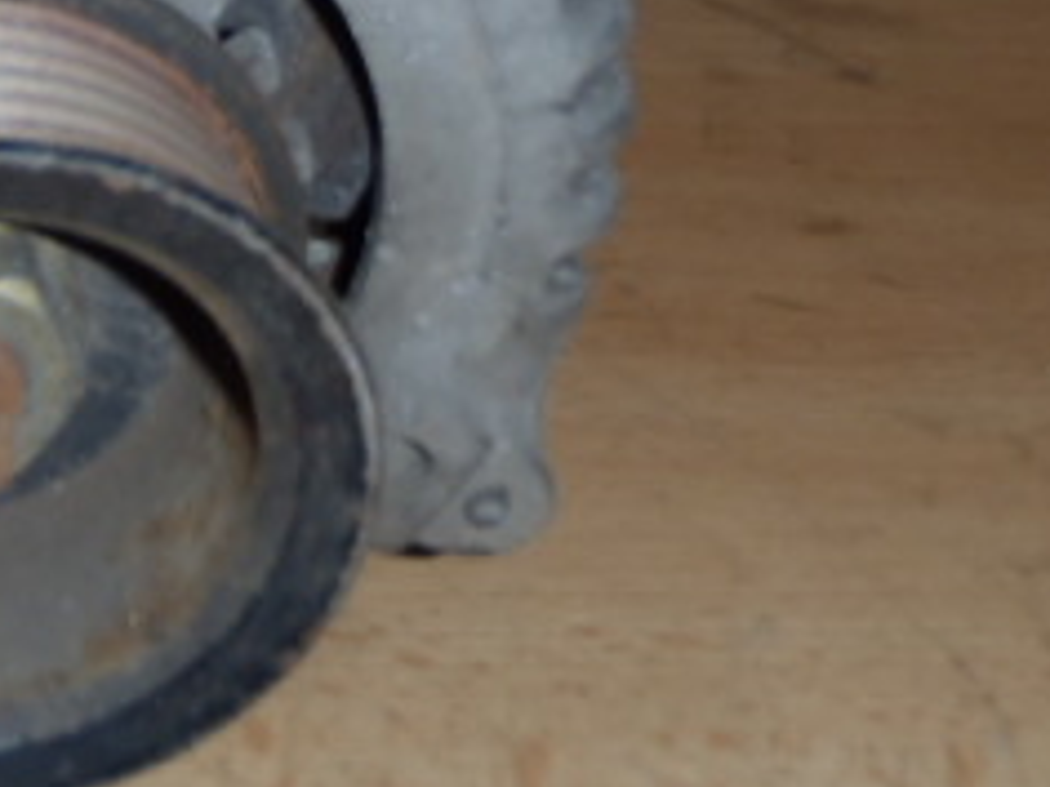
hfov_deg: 18.0
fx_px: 3124
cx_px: -271
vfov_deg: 14.1
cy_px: -13
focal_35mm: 103
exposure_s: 1/40
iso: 100
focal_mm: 6.83
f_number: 4.6
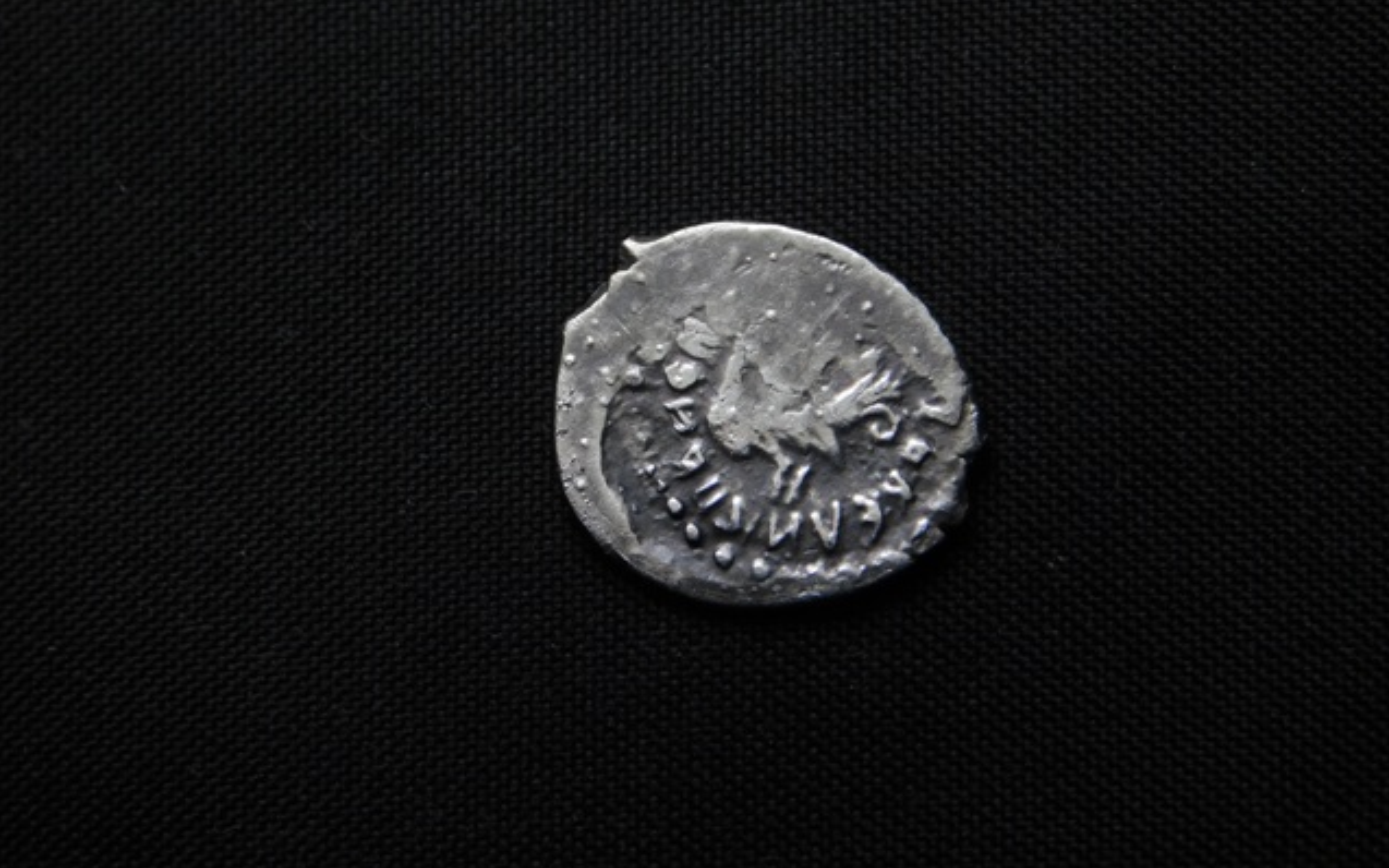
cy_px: 432
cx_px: 693
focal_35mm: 196
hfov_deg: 10.7
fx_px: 7419
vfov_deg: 6.7
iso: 125
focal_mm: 32.7
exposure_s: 1/500
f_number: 5.4
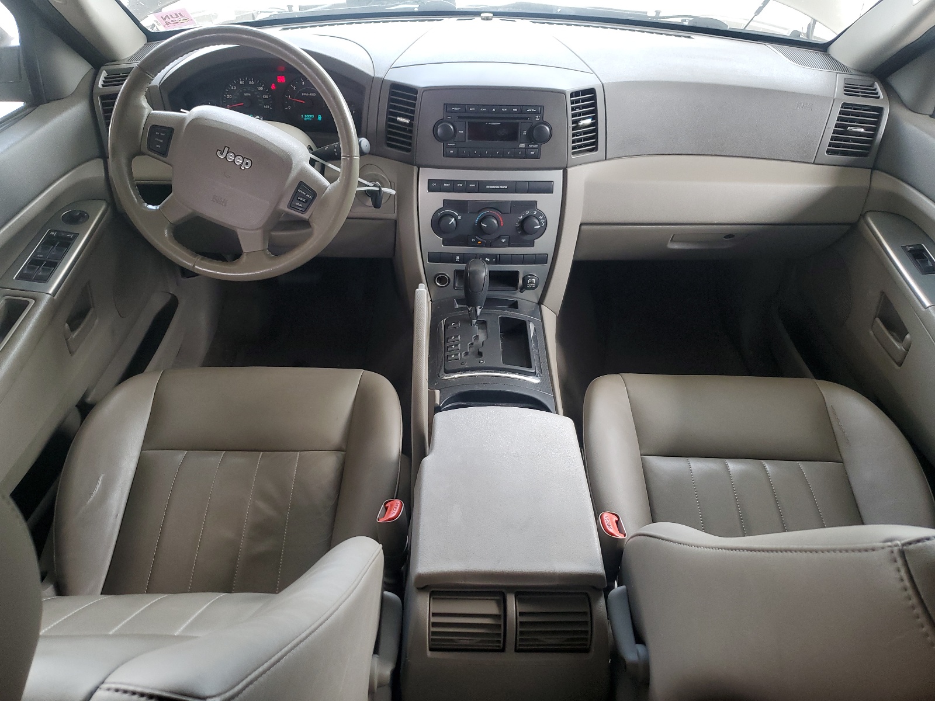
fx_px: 702
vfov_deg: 53.1
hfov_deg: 67.3
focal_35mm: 26
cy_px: 350
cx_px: 468
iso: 82
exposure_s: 1/60.2
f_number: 1.5
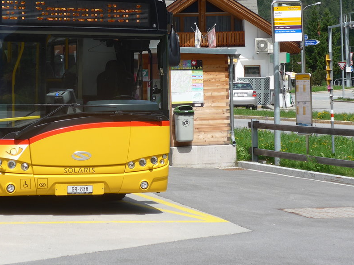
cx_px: 134
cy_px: 70
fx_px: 1023
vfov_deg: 14.7
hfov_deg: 19.6
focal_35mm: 100
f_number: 3.9
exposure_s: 1/800
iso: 80
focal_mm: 13.4
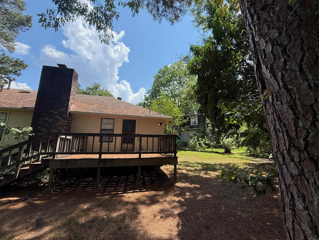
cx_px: 160
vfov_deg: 85.7
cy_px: 120
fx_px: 129
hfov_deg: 102.1
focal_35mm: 14
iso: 64
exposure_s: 1/1033
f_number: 2.2
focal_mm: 2.22
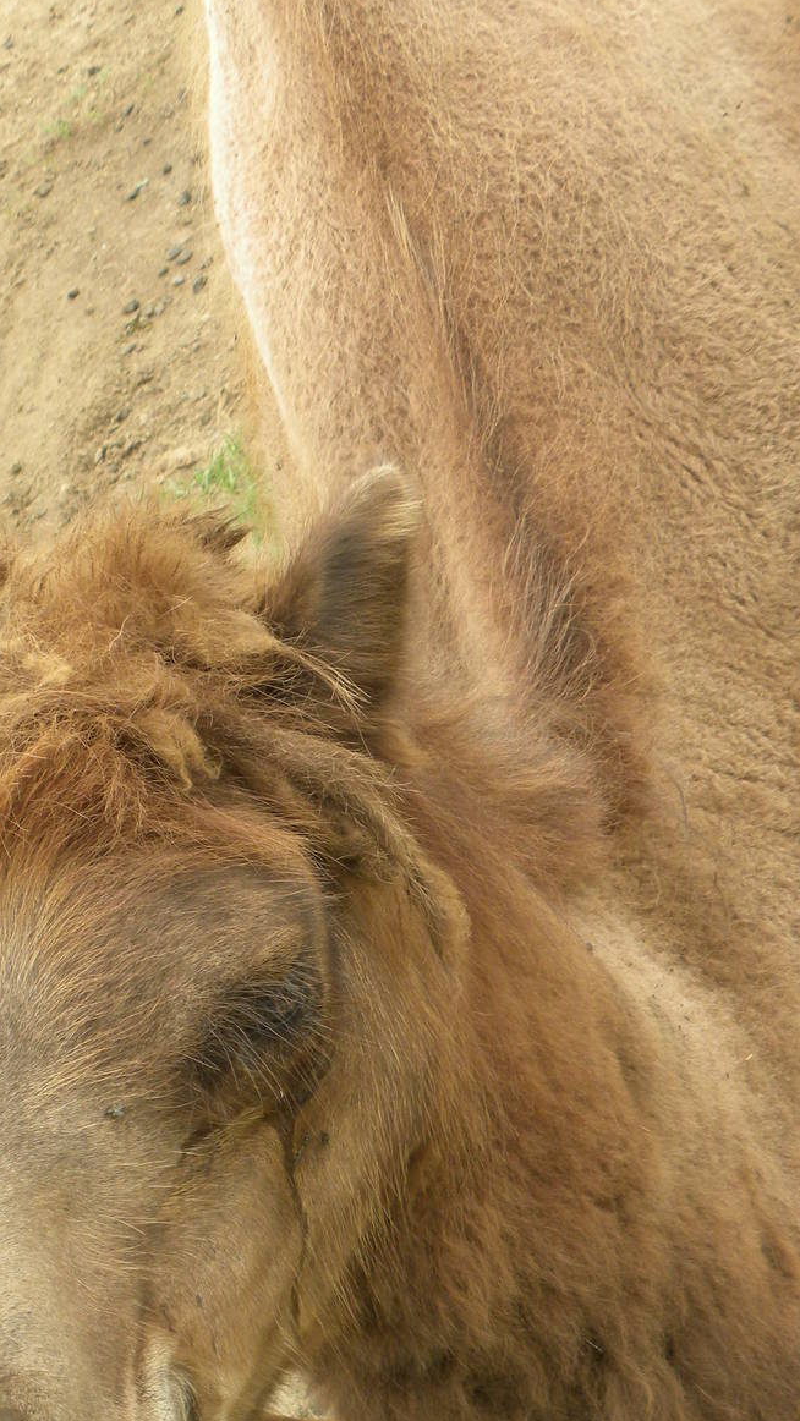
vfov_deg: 30.4
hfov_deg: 17.2
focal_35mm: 69
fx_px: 2601
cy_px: 934
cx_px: 67
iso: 64
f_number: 3.5
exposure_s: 1/147
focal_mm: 8.2
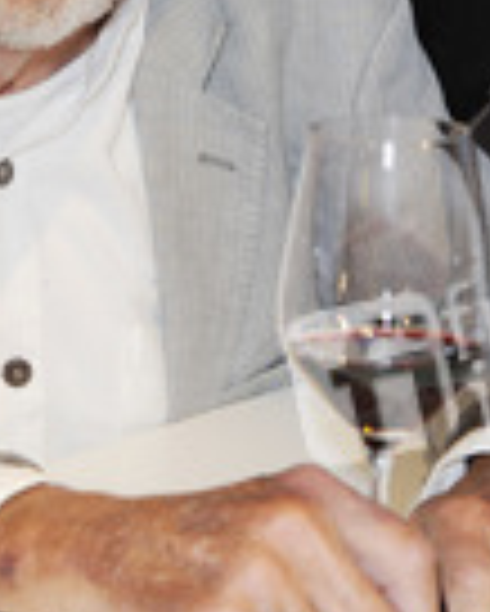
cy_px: 135
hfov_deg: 11.2
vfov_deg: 13.9
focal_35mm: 138
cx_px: 108
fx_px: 2499
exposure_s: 1/80
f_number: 5.6
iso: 800
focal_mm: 50
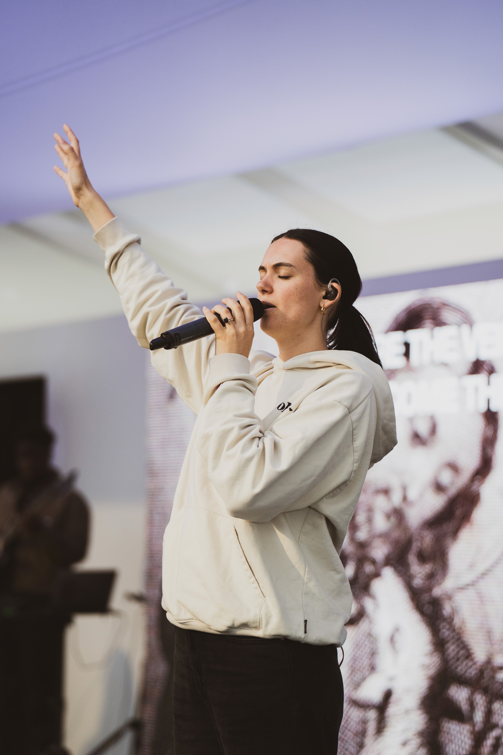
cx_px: 250
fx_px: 2242
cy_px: 380
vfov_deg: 19.1
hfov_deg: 12.8
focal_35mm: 107
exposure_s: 1/400
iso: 2000
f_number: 2.8
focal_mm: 106
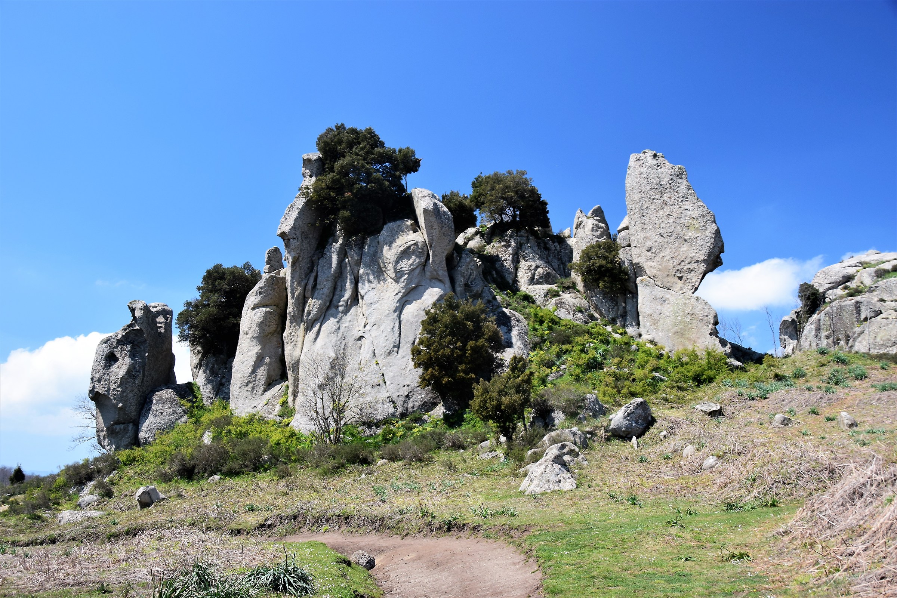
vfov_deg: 40.0
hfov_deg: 57.2
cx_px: 448
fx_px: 822
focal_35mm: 33
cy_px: 299
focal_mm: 22
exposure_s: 1/200
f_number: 10
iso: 400
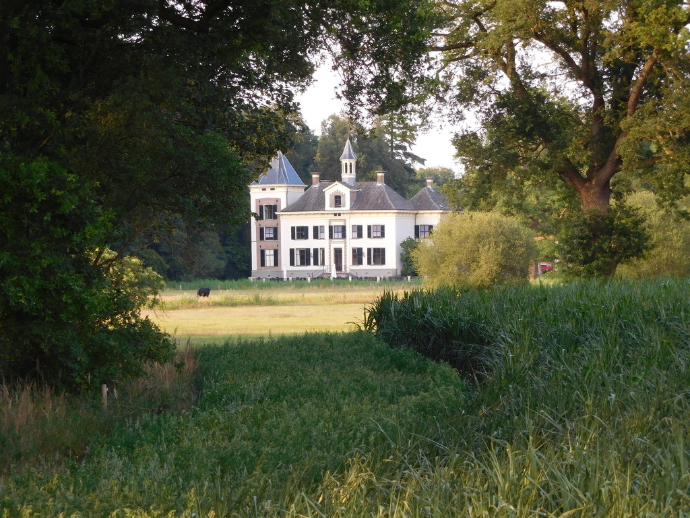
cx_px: 345
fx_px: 3189
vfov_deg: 9.3
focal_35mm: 160
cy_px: 259
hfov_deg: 12.3
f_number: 5.2
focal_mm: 28.5
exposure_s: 1/60
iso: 125
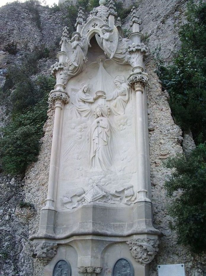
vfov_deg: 45.8
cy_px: 138
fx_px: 326
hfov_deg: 35.1
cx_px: 103
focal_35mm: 41
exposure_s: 1/160
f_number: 2.8
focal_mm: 6.8
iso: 50
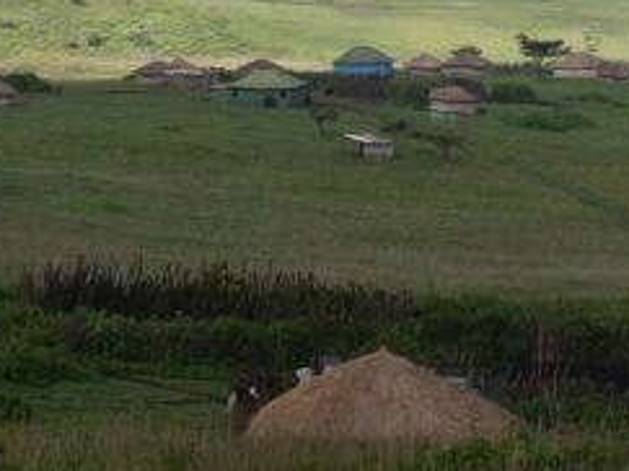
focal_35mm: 213
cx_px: 541
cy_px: 32
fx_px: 3869
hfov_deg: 9.3
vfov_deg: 6.9
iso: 200
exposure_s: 1/250
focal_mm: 35
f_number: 8
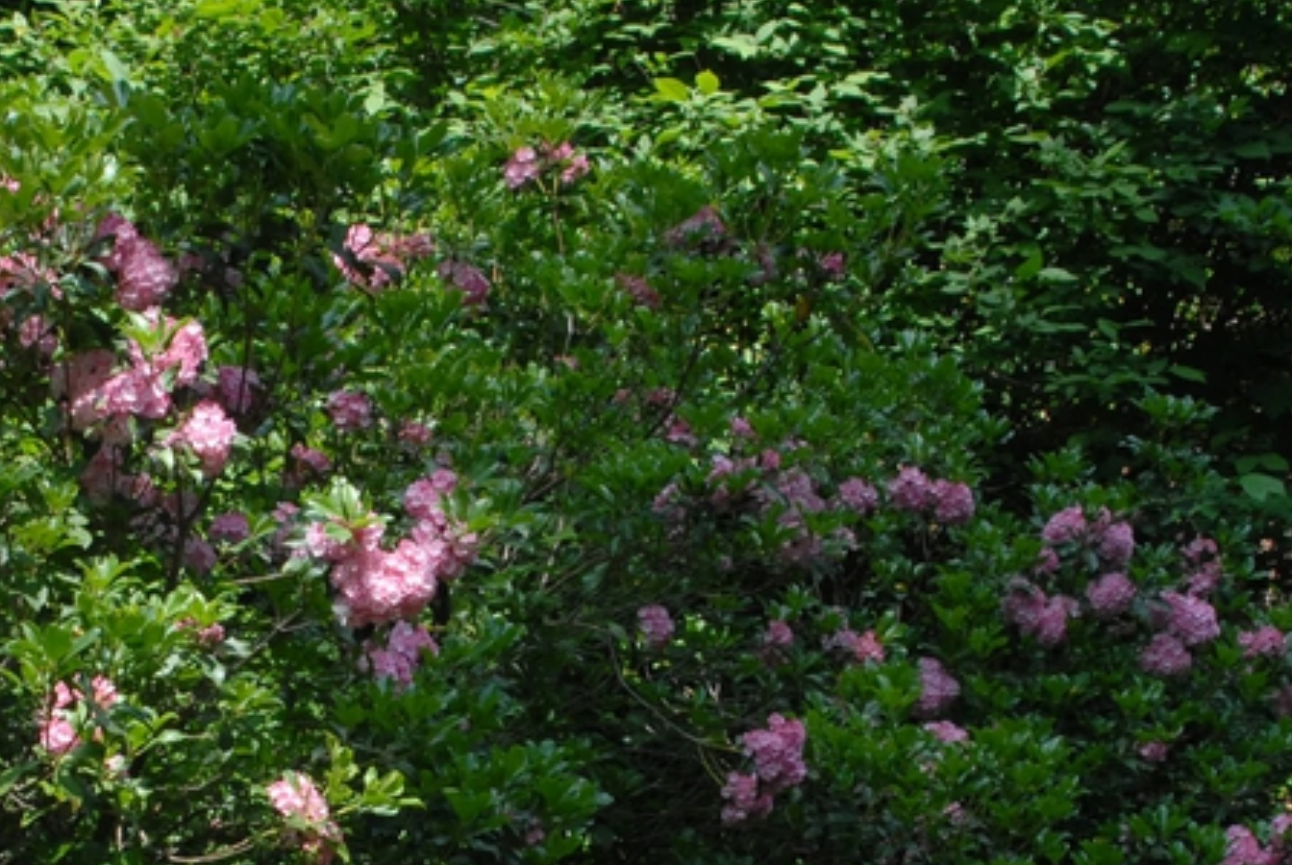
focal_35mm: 96
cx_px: 317
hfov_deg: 21.0
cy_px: 754
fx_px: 3450
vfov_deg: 14.2
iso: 400
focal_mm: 28
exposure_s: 1/160
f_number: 7.1
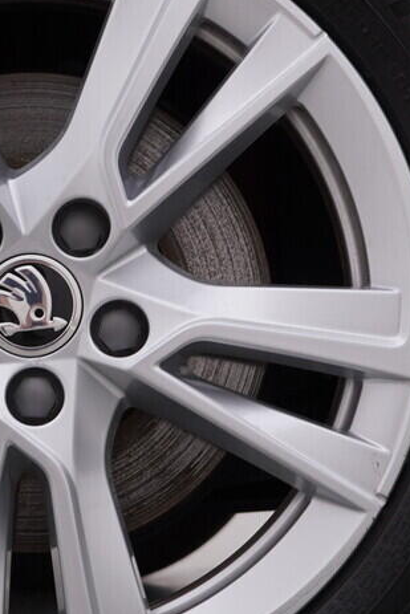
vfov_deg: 18.3
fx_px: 1912
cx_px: 127
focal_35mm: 112
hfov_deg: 12.2
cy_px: 290
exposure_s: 1/100
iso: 125
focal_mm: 24
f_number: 4.5
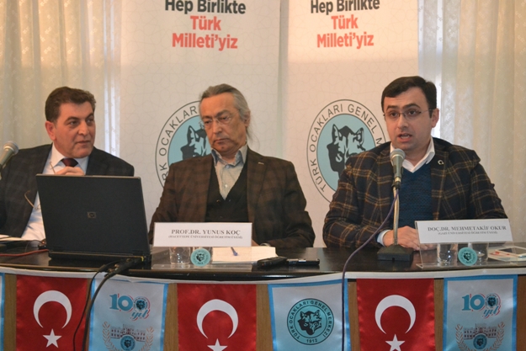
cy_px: 176
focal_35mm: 82
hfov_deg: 24.6
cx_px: 263
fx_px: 1206
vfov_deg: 16.6
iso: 3200
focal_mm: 55
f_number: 5.6
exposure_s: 1/60
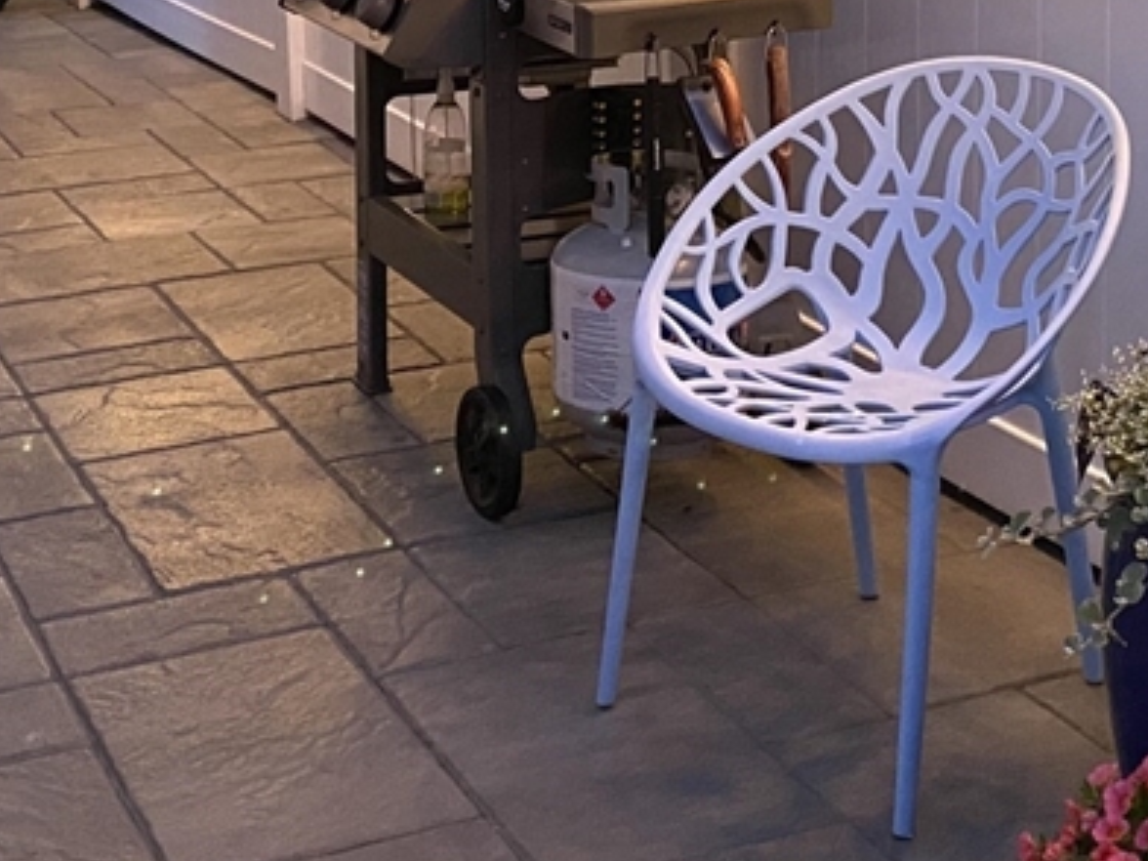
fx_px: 2255
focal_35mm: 68
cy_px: 9
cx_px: 495
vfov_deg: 20.9
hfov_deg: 28.5
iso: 640
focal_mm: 4.25
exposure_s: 1/30
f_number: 1.8
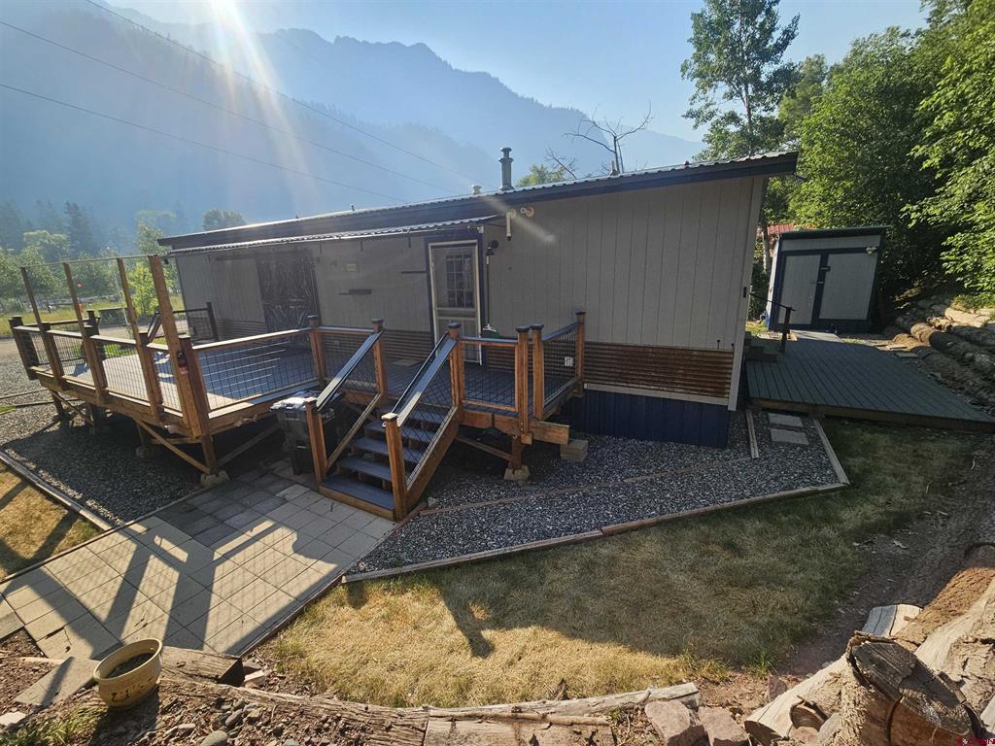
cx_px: 498
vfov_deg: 89.9
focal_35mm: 13
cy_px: 373
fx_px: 374
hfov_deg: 106.2
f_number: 2.2
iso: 50
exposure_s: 1/1484
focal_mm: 2.2
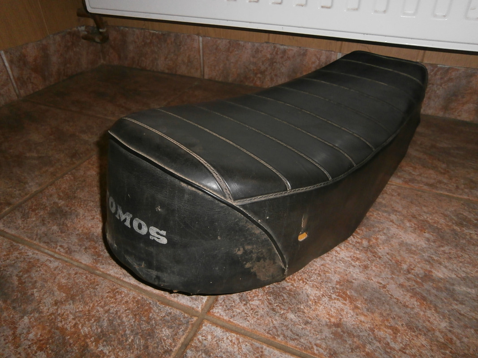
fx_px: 359
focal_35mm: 26
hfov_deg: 67.3
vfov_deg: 53.1
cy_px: 179
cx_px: 239
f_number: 2.8
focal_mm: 4.7
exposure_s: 1/30
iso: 200
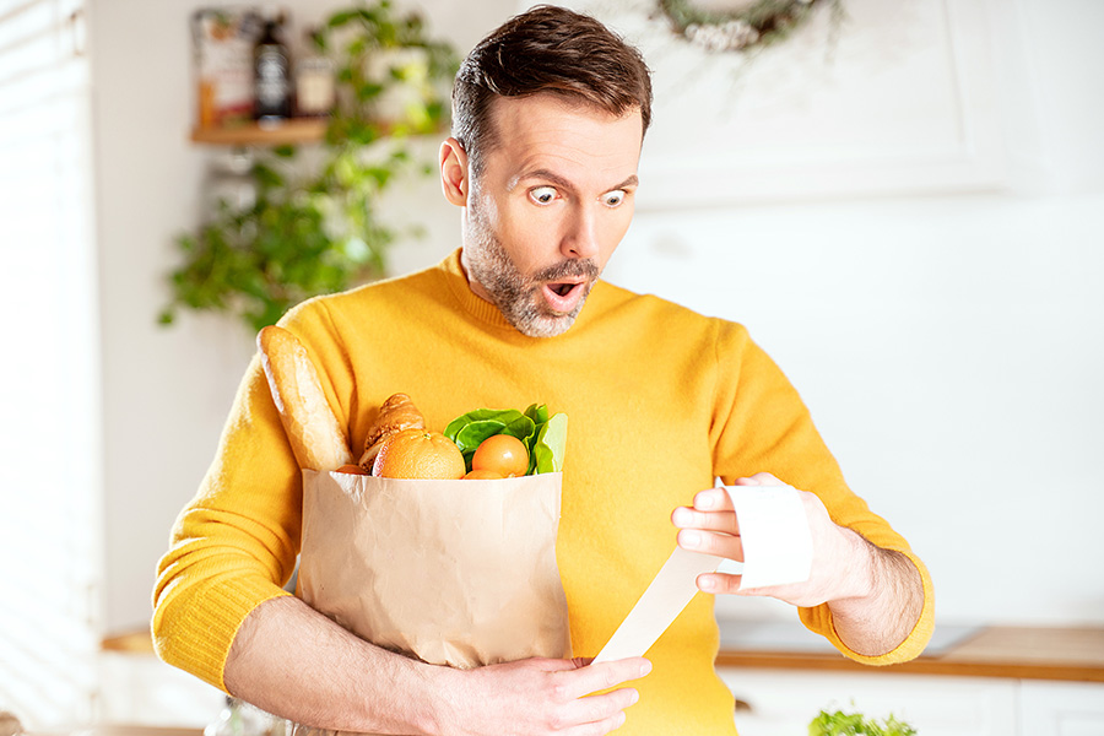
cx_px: 552
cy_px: 368
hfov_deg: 28.1
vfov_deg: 18.9
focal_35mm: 72
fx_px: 2208
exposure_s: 1/160
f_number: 2.8
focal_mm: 72
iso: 125
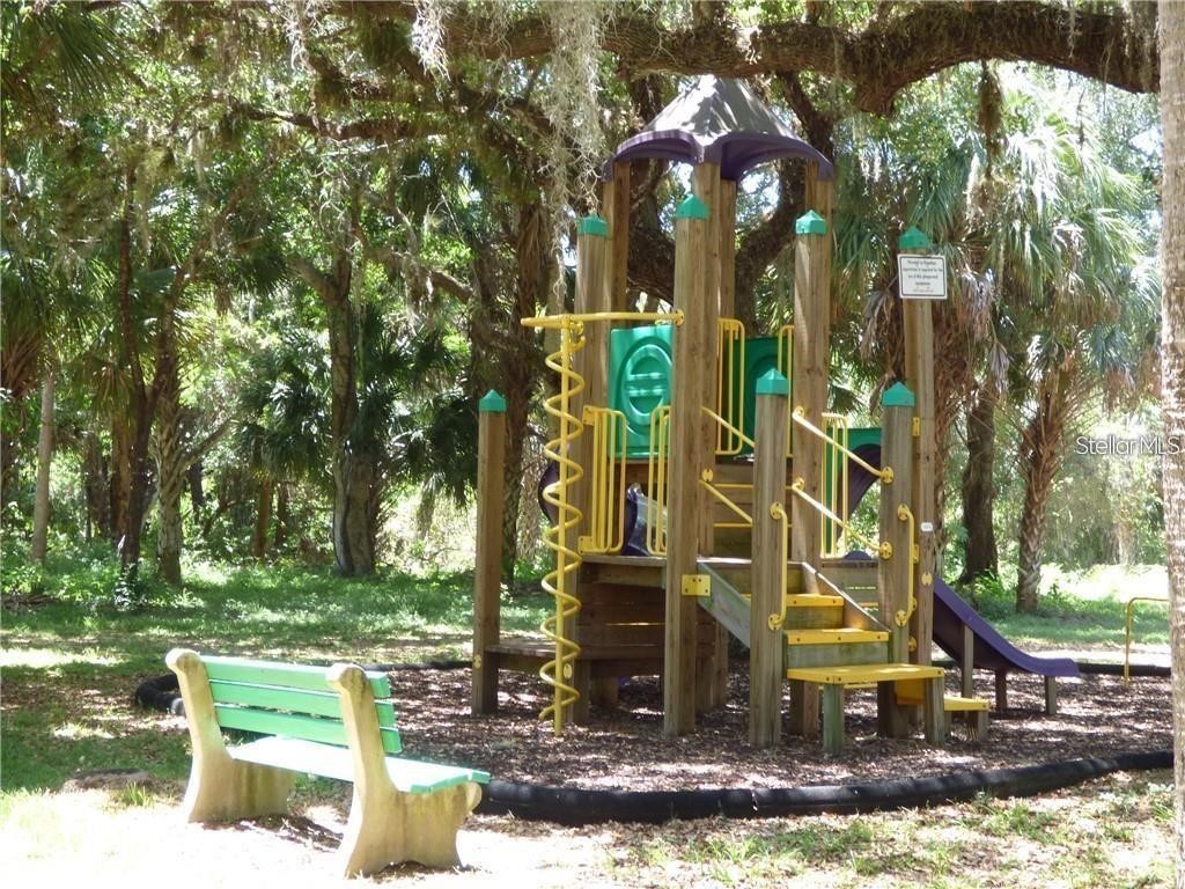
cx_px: 592
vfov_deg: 24.0
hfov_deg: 31.7
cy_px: 444
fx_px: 2088
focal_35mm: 61
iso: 160
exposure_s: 1/60
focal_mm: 10.34
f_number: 4.1
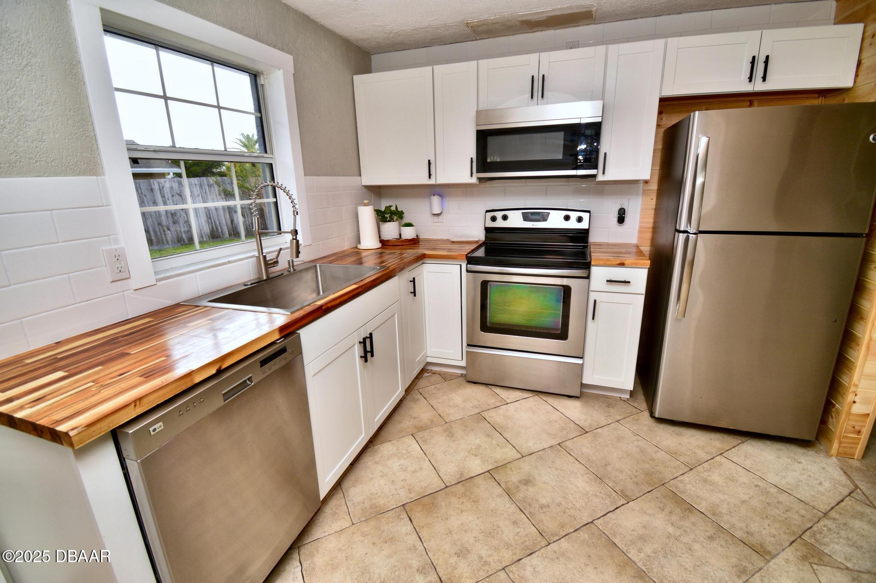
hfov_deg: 100.4
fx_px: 365
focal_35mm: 15
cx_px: 438
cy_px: 292
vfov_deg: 77.2
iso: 100
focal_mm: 10
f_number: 5
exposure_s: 1/50
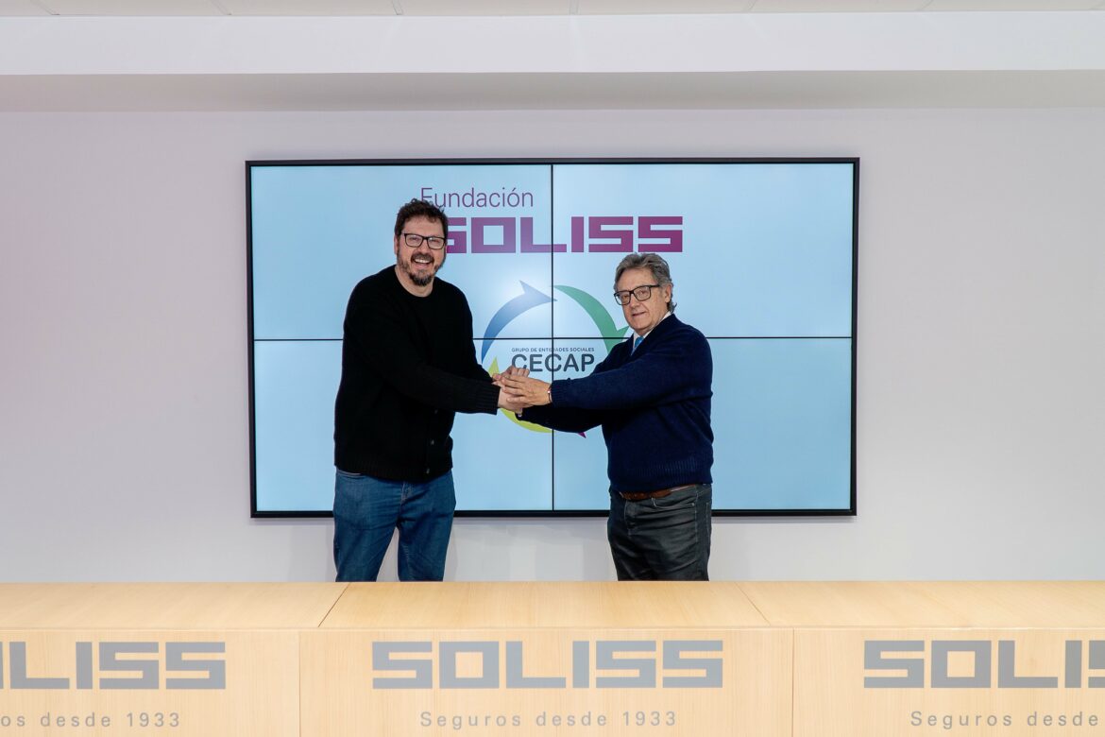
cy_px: 368
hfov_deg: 41.1
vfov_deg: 28.1
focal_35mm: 48
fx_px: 1473
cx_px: 552
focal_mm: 32
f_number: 4
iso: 200
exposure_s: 1/200
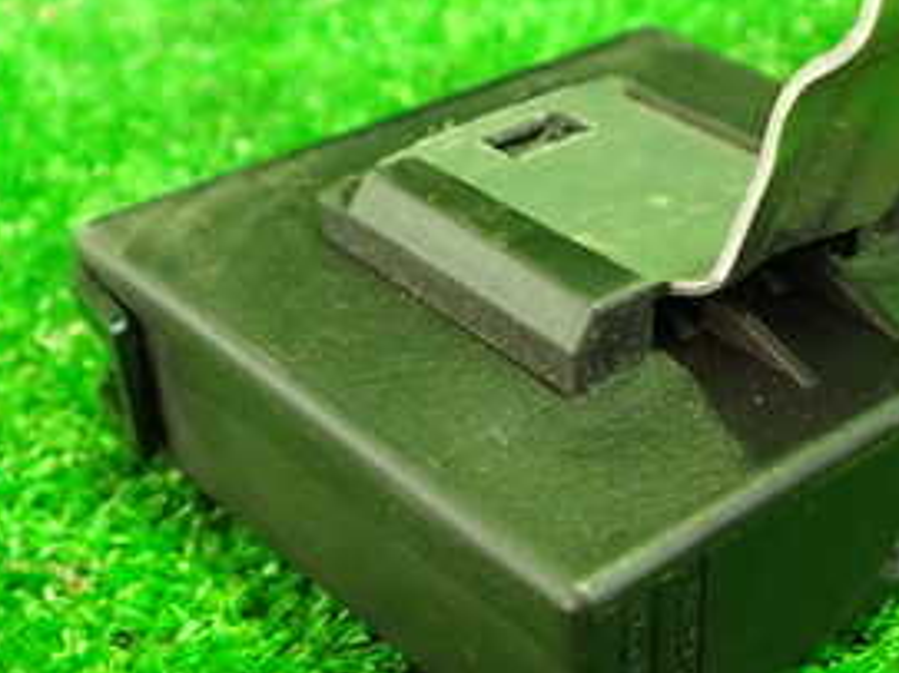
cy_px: 471
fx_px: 1609
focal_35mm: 62
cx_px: 627
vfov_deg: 23.5
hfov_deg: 30.9
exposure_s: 1/25
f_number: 2.2
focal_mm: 5.05
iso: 800
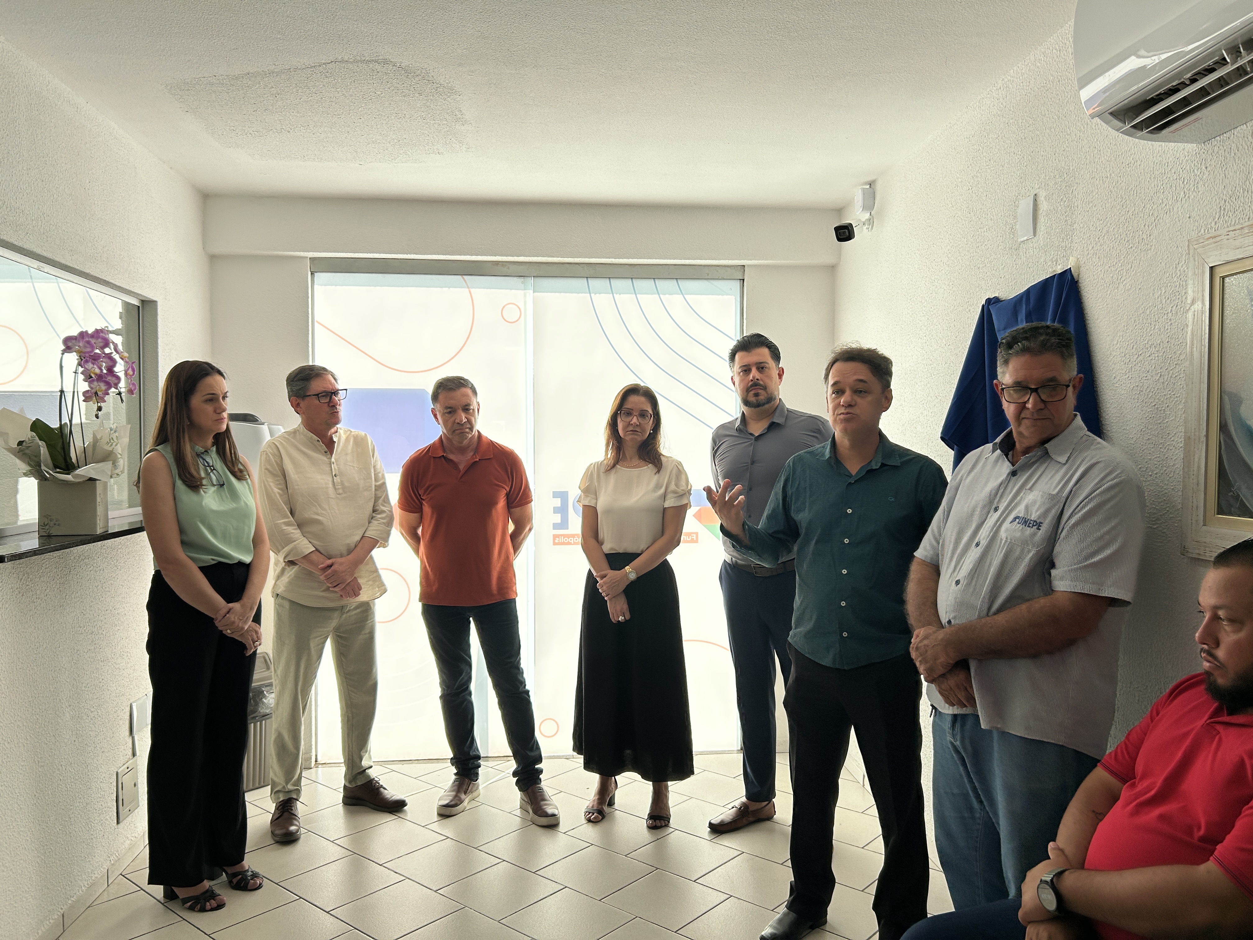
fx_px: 941
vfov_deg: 53.1
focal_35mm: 26
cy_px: 470
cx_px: 626
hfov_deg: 67.3
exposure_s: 1/581
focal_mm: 5.7
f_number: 1.5
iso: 50
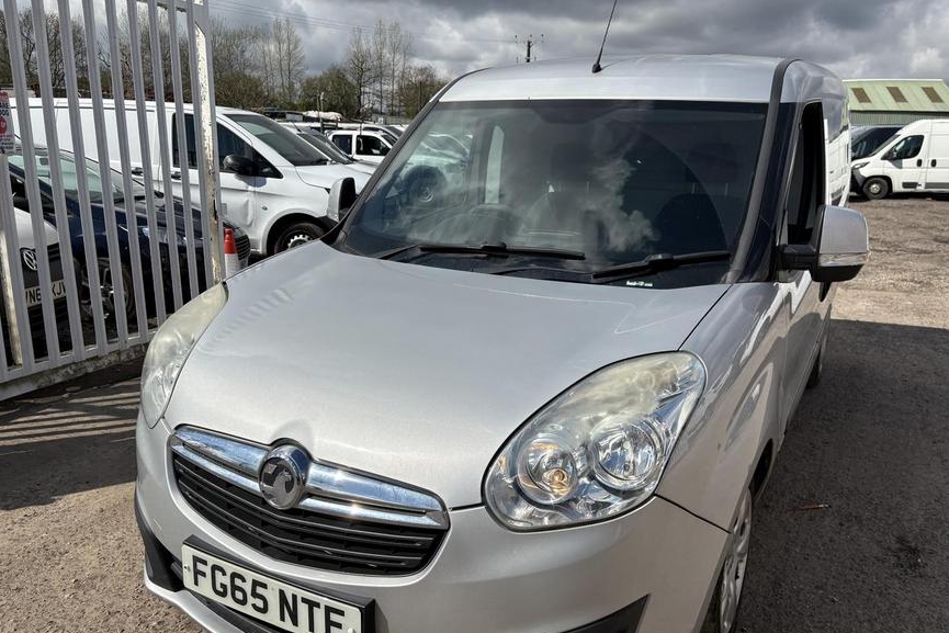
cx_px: 488
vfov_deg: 46.4
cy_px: 332
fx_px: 738
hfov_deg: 65.5
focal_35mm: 28
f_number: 1.6
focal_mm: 5.96
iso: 50
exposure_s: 1/6993
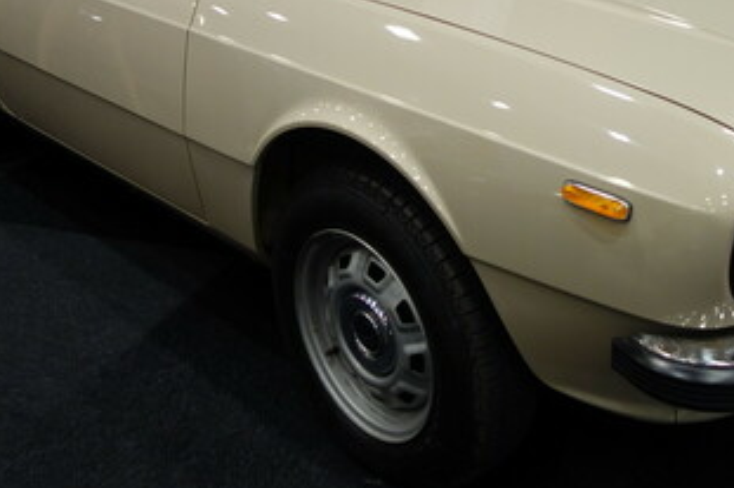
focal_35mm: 54
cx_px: 470
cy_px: 71
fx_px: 1100
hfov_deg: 36.6
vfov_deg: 24.5
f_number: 1.8
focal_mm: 10.4
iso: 125
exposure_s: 1/40
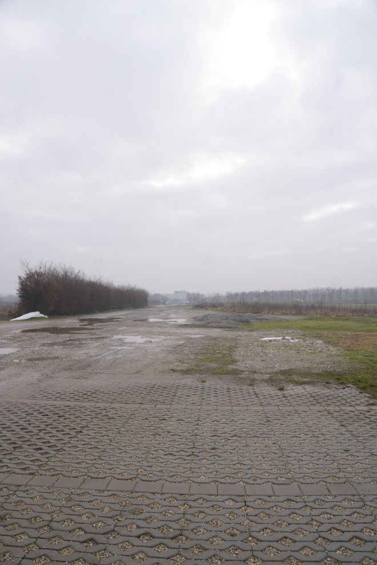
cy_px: 282
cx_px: 188
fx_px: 424
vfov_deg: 67.4
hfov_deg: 47.9
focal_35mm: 27
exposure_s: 1/160
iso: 200
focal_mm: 18
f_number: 8
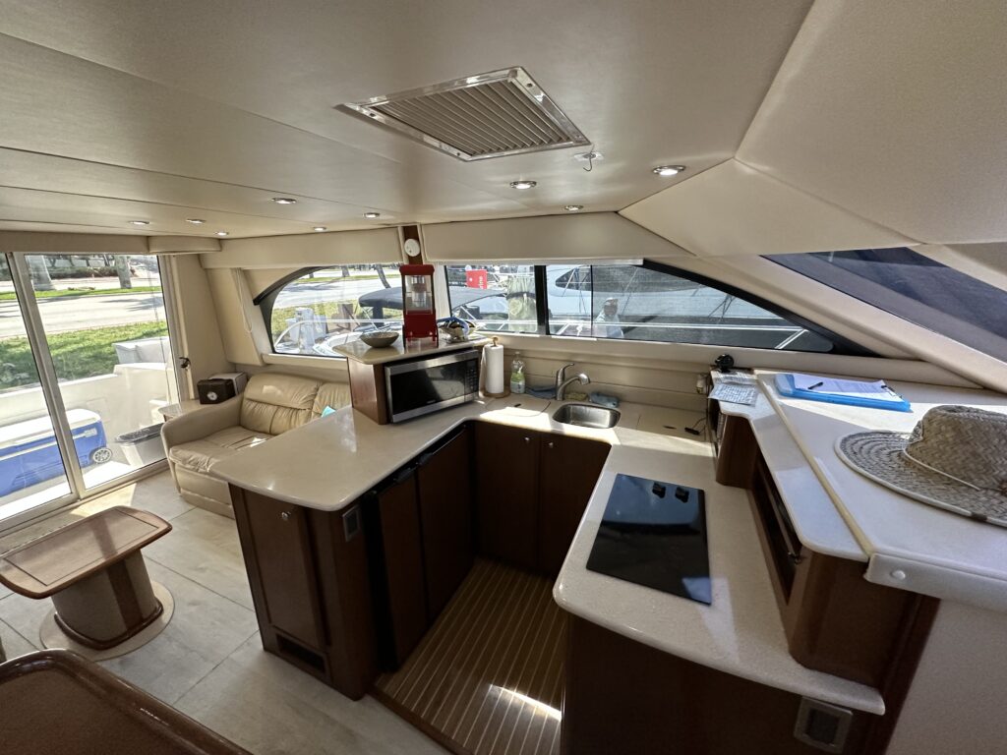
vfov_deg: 85.7
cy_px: 378
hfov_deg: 102.1
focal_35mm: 14
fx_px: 407
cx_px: 504
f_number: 2.2
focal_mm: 2.22
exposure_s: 1/76
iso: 320
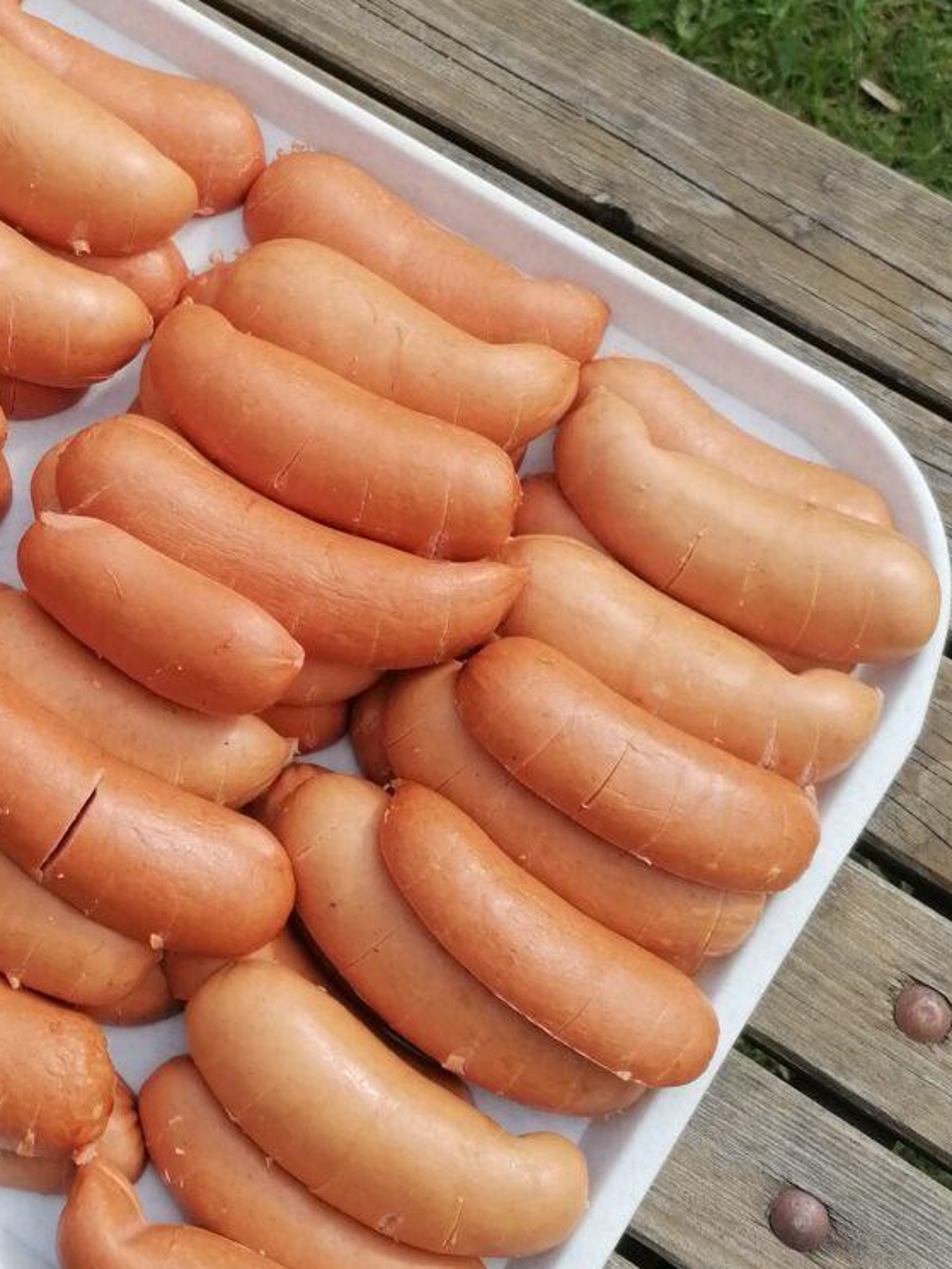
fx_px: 2126
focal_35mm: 58
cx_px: 58
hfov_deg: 24.4
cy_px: 422
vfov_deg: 32.9
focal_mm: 4.75
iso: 50
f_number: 1.8
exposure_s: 1/1292
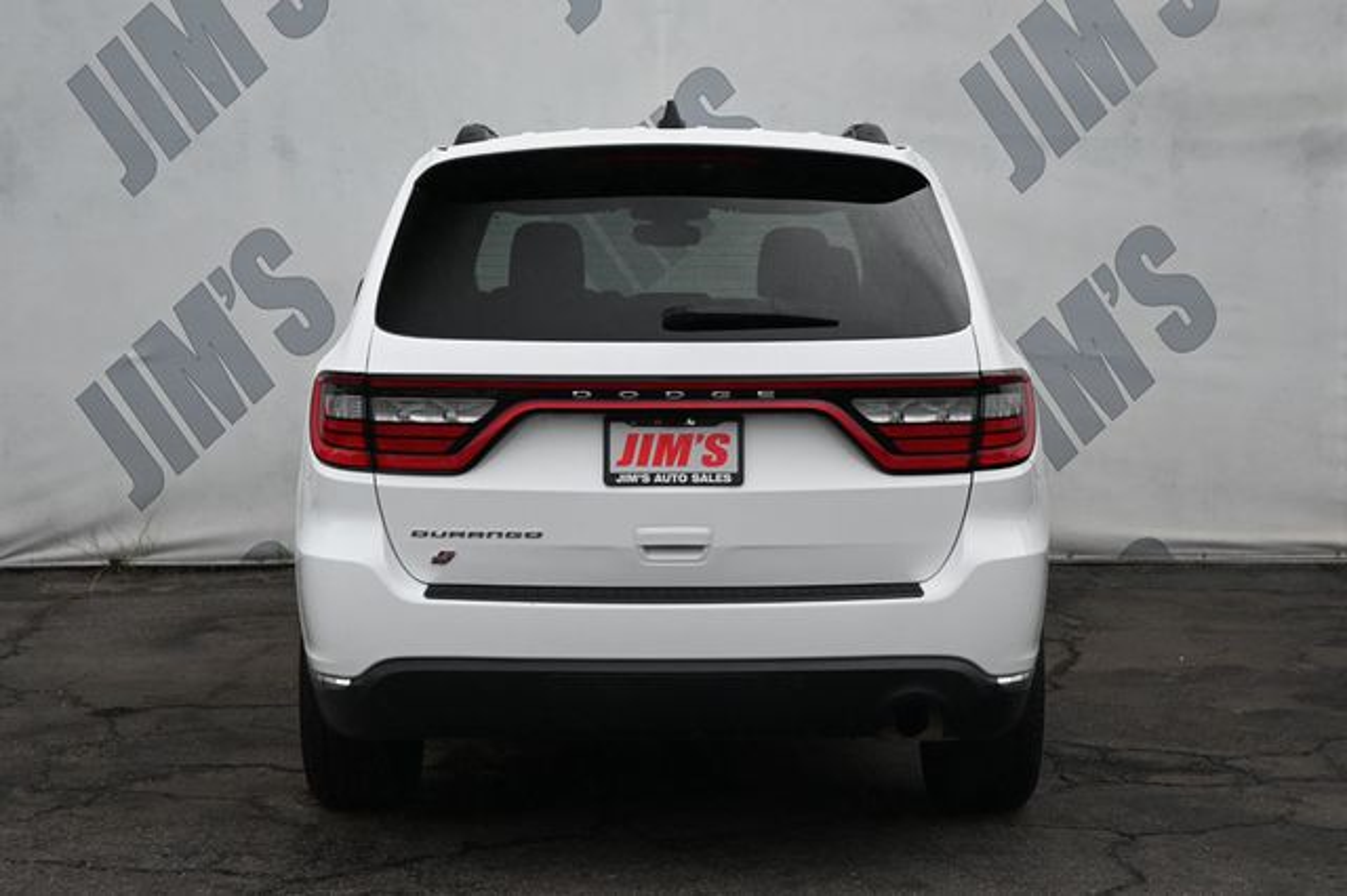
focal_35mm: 66
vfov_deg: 20.6
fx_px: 2468
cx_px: 674
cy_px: 448
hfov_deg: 30.5
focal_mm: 44
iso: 400
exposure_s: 1/250
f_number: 6
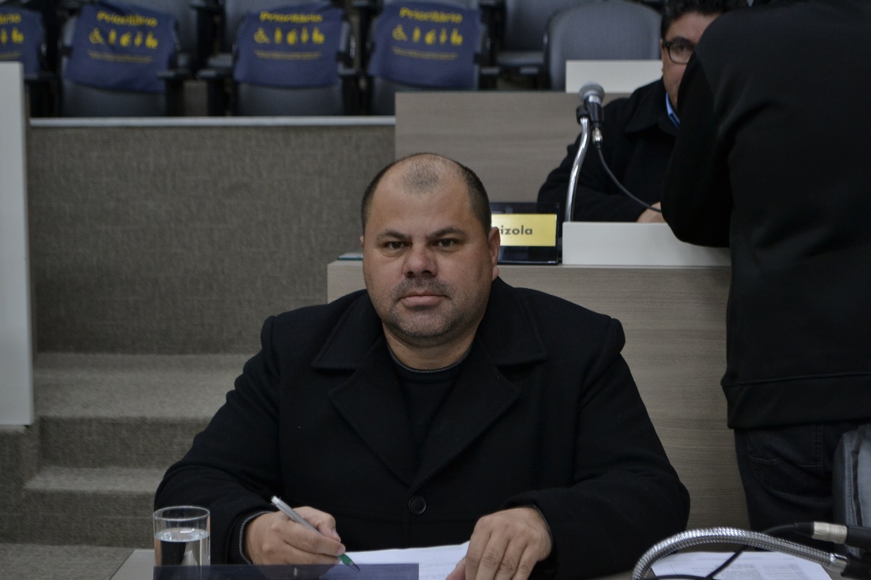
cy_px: 290
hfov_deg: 26.0
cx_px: 436
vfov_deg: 17.5
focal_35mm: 78
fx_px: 1887
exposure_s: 1/30
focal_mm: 52
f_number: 5.6
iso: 800
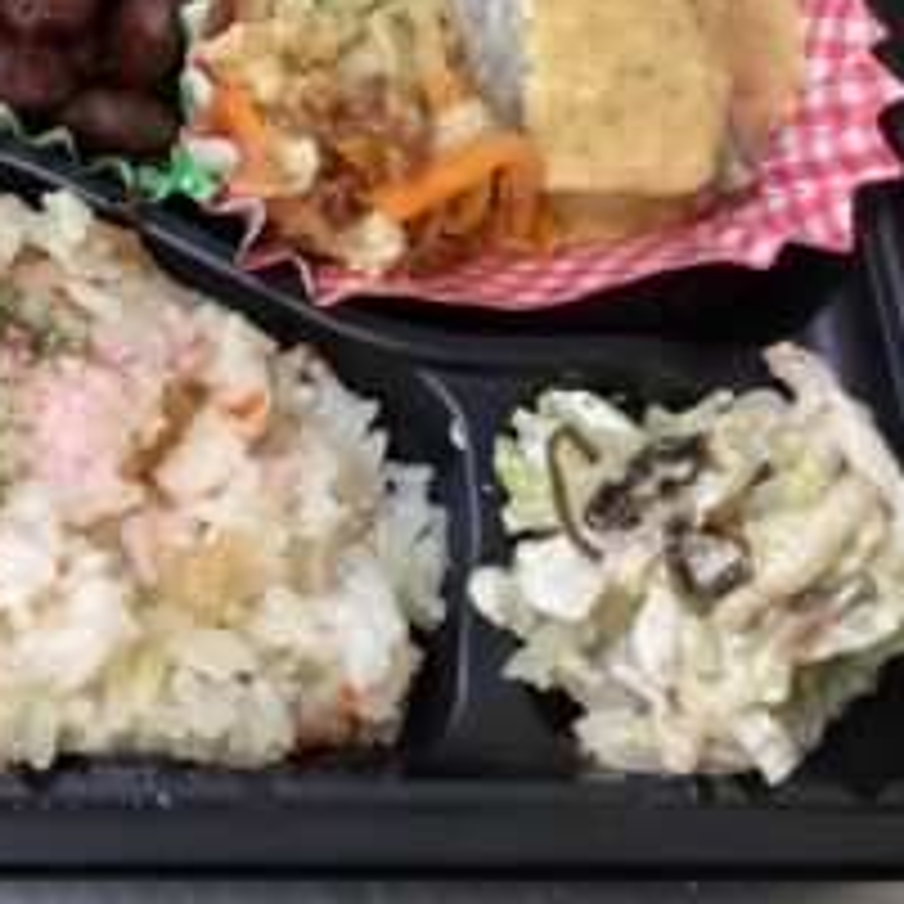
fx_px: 1507
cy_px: 326
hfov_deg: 31.9
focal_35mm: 51
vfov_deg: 33.2
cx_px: 101
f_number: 2.4
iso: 250
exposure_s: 1/60
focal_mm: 3.3
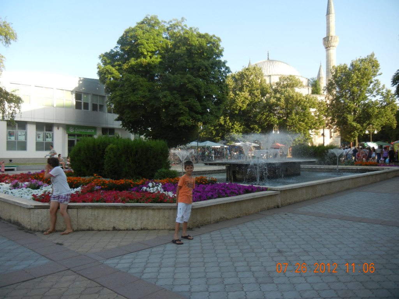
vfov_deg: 46.8
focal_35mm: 30
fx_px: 346
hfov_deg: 60.0
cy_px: 150
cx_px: 200
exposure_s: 1/370
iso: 160
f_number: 3.5
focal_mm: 5.4
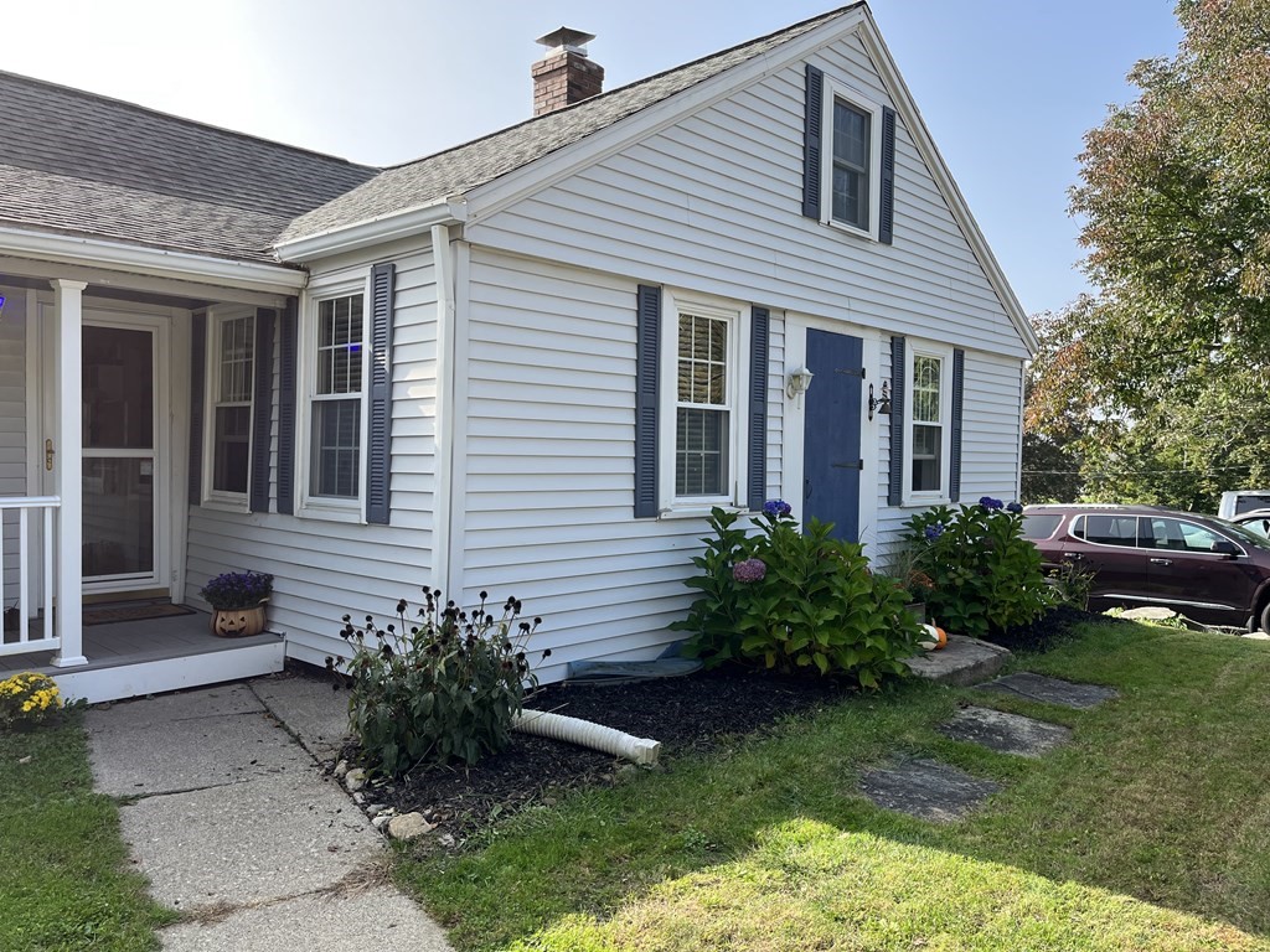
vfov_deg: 53.1
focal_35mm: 26
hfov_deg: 67.3
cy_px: 476
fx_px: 954
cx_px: 635
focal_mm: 5.1
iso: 50
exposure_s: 1/840
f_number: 1.6
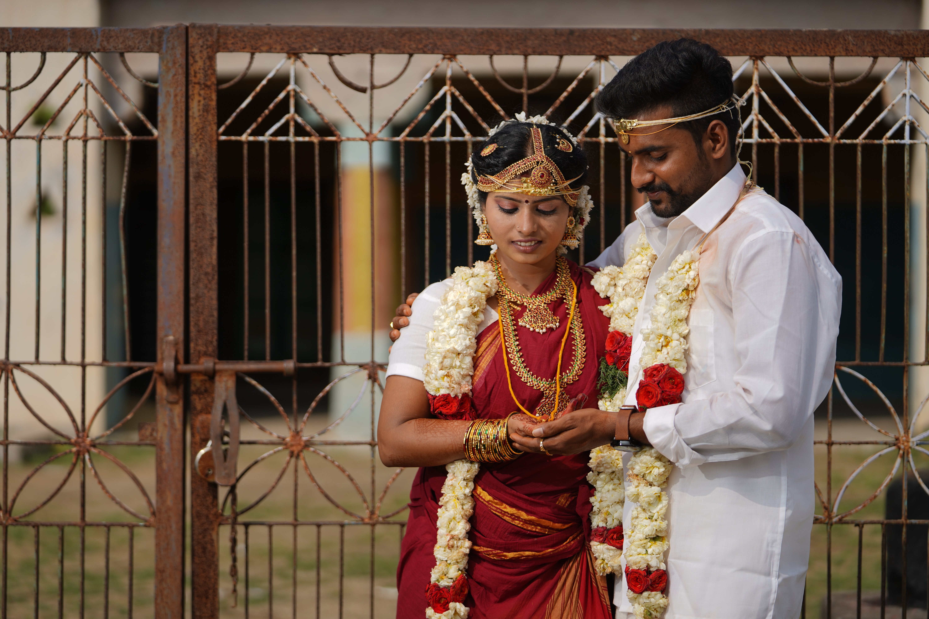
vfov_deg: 12.9
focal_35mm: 106
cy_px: 310
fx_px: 2735
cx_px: 464
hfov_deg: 19.3
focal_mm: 106
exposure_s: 1/4000
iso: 80
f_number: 2.8
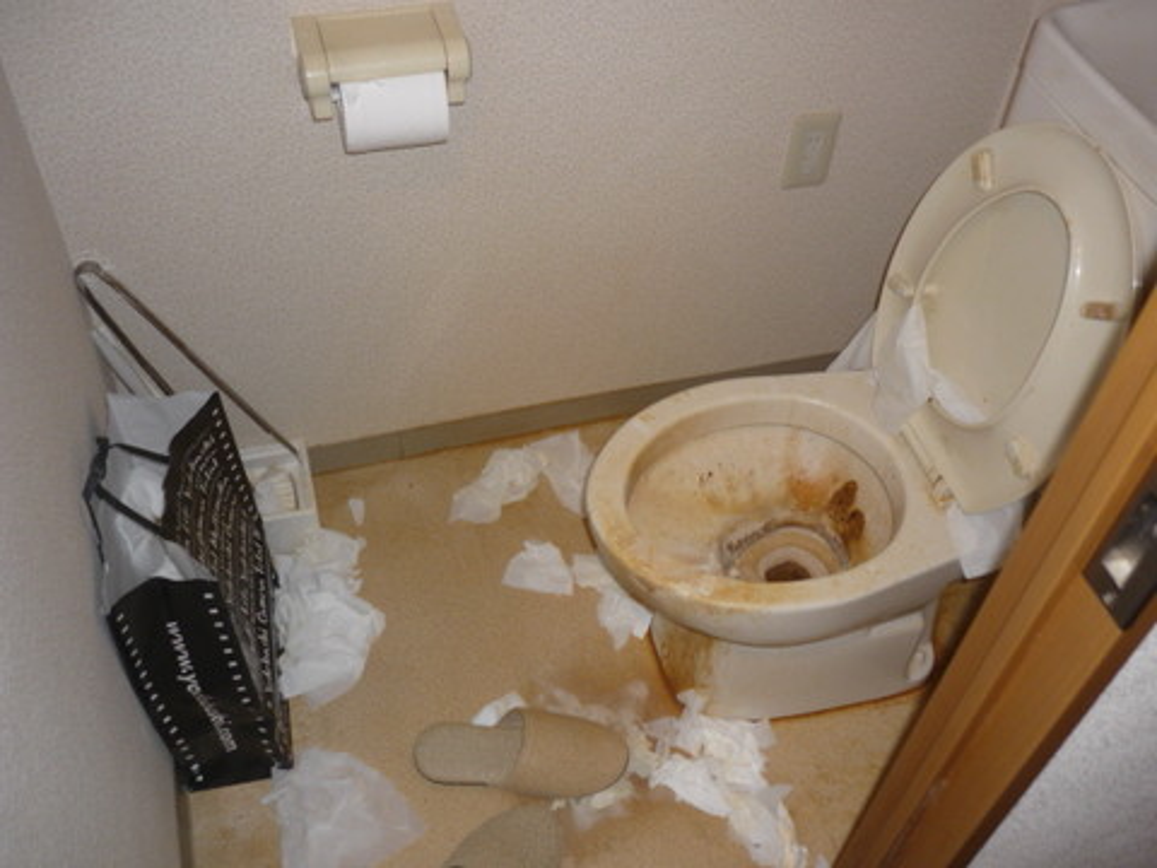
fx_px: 1103
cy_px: 434
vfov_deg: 42.9
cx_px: 578
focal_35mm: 33
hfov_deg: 55.4
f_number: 2.8
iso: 100
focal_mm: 5.5
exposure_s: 1/30
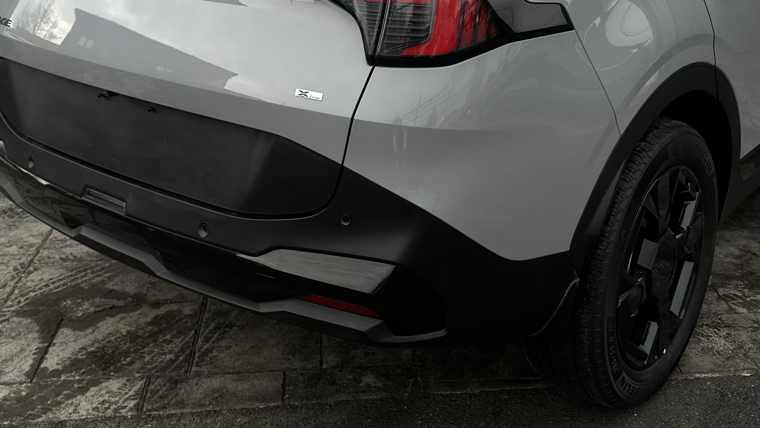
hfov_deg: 44.6
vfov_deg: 25.5
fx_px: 927
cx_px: 408
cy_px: 77
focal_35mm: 46
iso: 80
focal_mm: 6.86
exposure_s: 1/580
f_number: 1.78
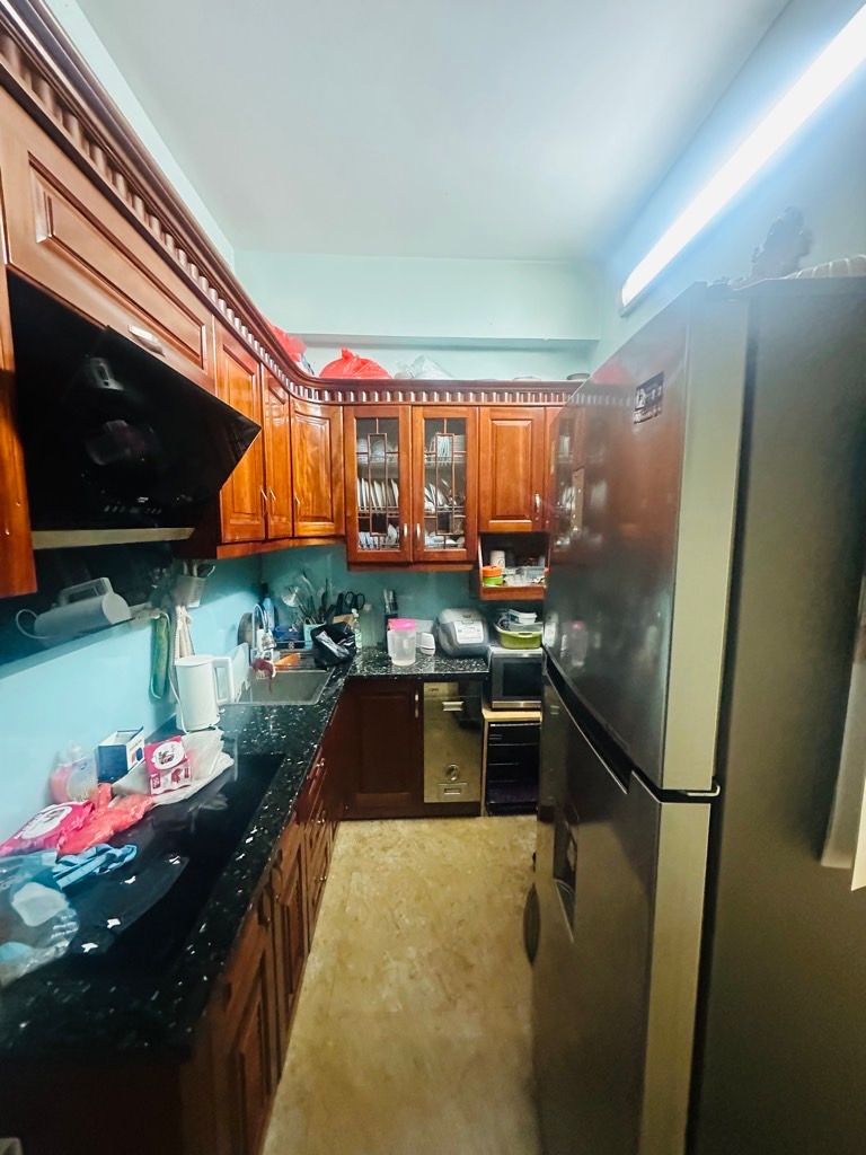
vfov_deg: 102.1
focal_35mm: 14
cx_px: 433
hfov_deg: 85.7
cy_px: 578
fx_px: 467
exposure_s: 1/33
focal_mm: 2.22
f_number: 2.2
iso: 1000
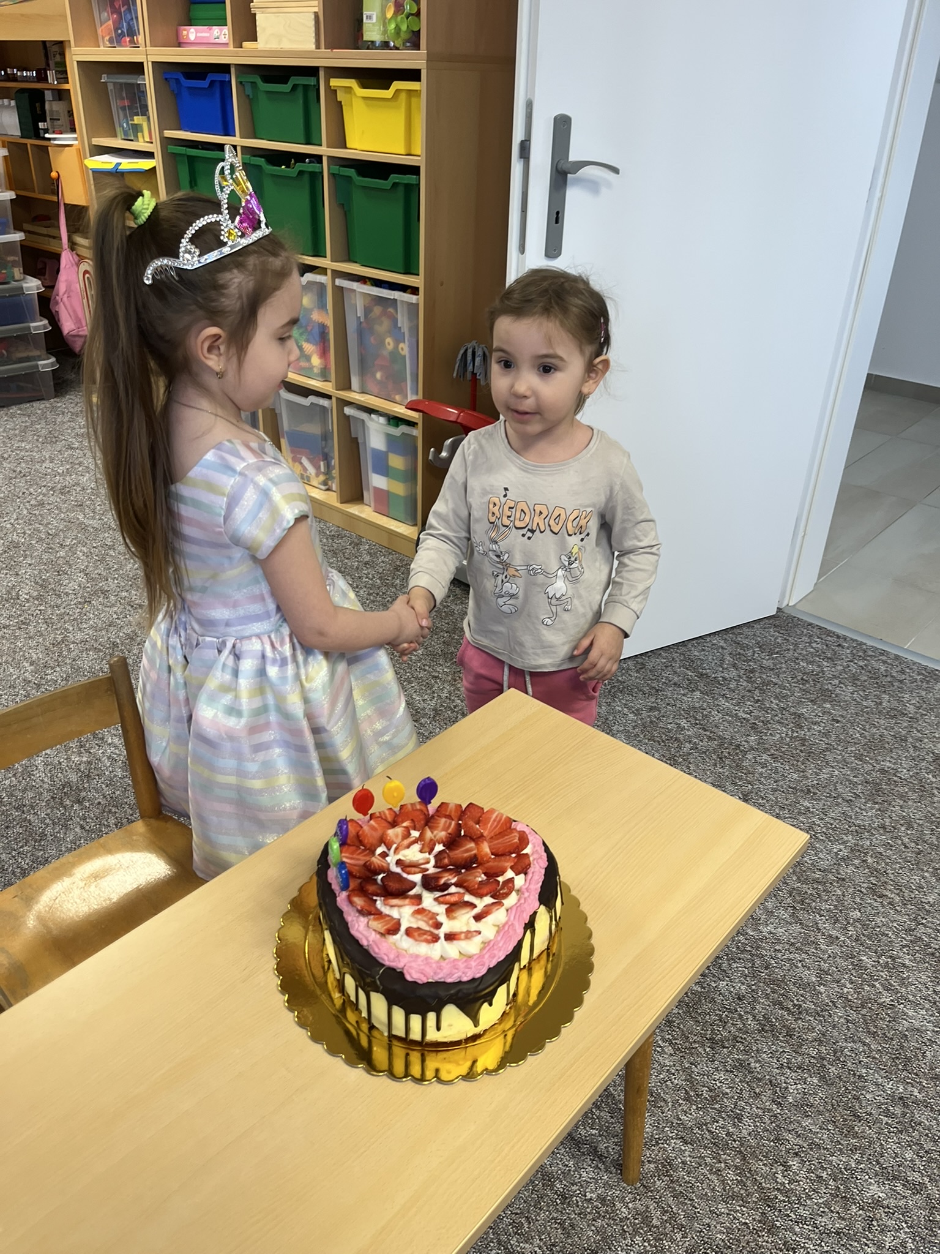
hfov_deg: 53.1
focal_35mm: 26
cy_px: 627
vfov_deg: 67.3
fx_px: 941
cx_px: 470
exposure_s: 1/100
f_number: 1.6
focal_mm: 5.1
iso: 125
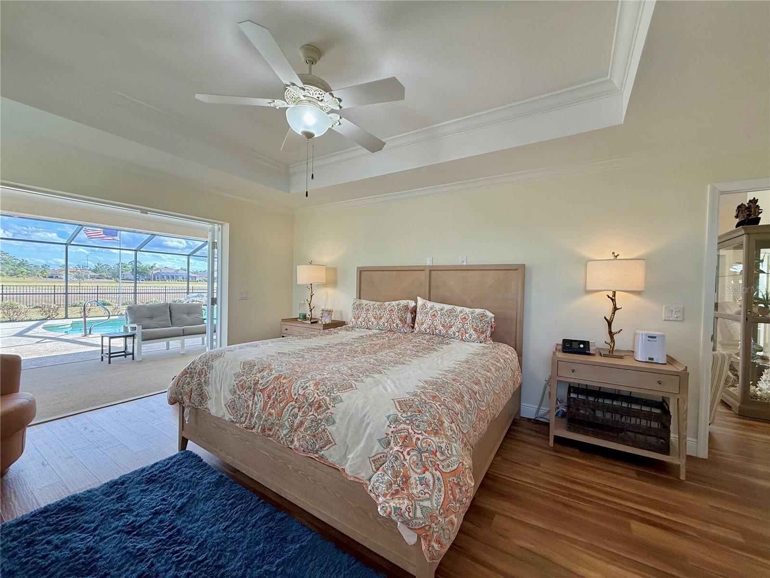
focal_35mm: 14
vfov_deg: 85.7
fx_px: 311
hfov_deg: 102.1
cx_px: 385
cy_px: 289
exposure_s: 1/120
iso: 125
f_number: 2.2
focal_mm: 2.22
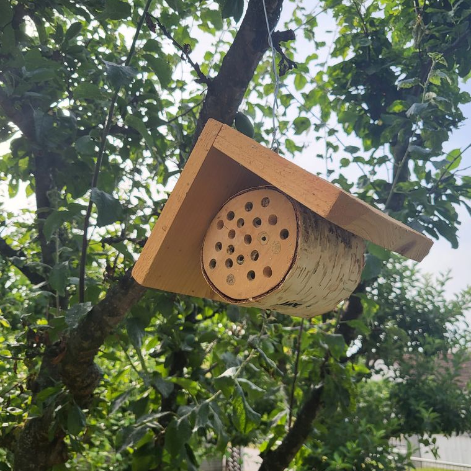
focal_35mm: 31
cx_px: 227
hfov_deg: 52.5
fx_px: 477
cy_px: 235
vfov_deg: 52.5
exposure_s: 1/1186
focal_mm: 5.4
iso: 40
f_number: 1.8
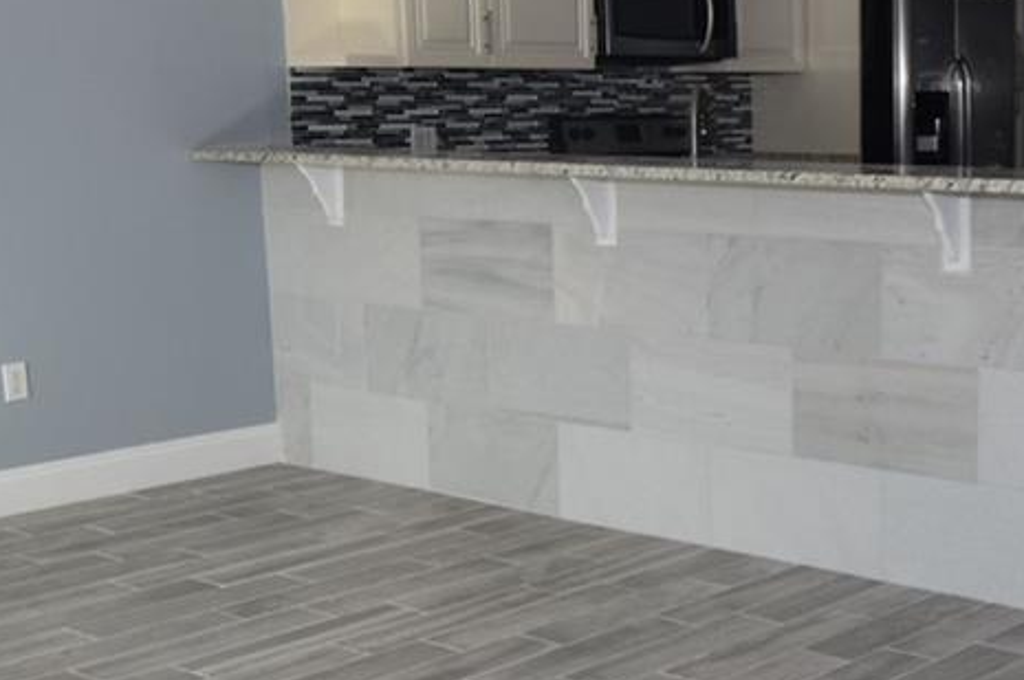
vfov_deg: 21.8
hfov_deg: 31.3
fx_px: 1762
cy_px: 385
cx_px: 872
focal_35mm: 62
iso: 220
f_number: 5.6
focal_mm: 12
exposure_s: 1/125
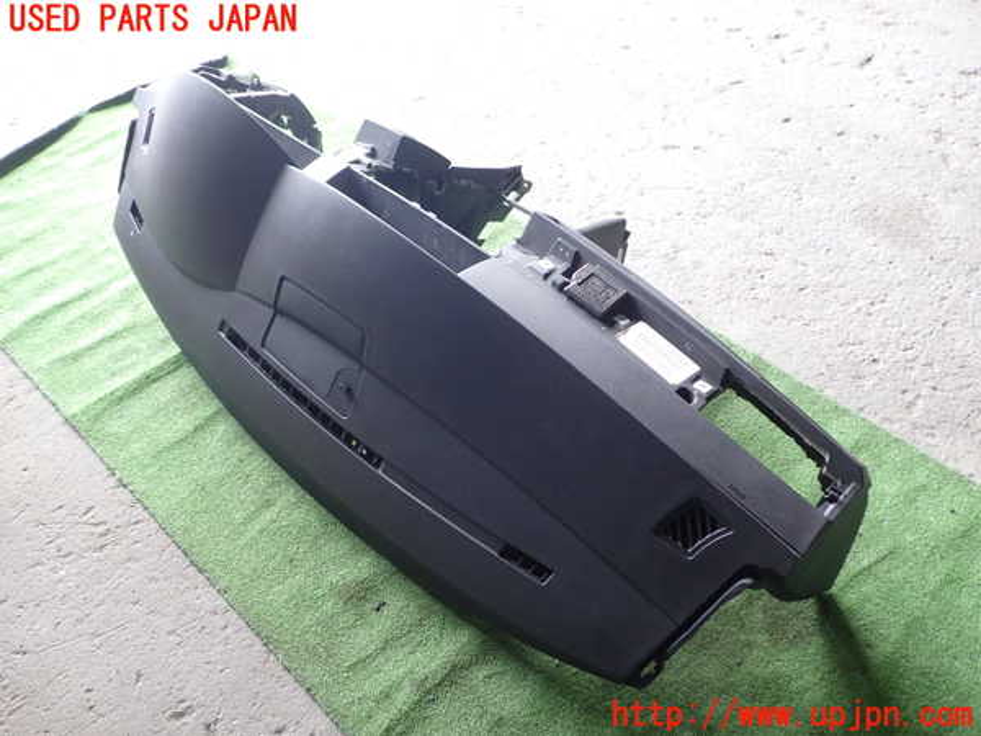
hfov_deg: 60.0
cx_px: 490
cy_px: 368
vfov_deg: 46.8
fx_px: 850
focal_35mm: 30
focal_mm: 5.4
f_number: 2.3
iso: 200
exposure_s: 1/60
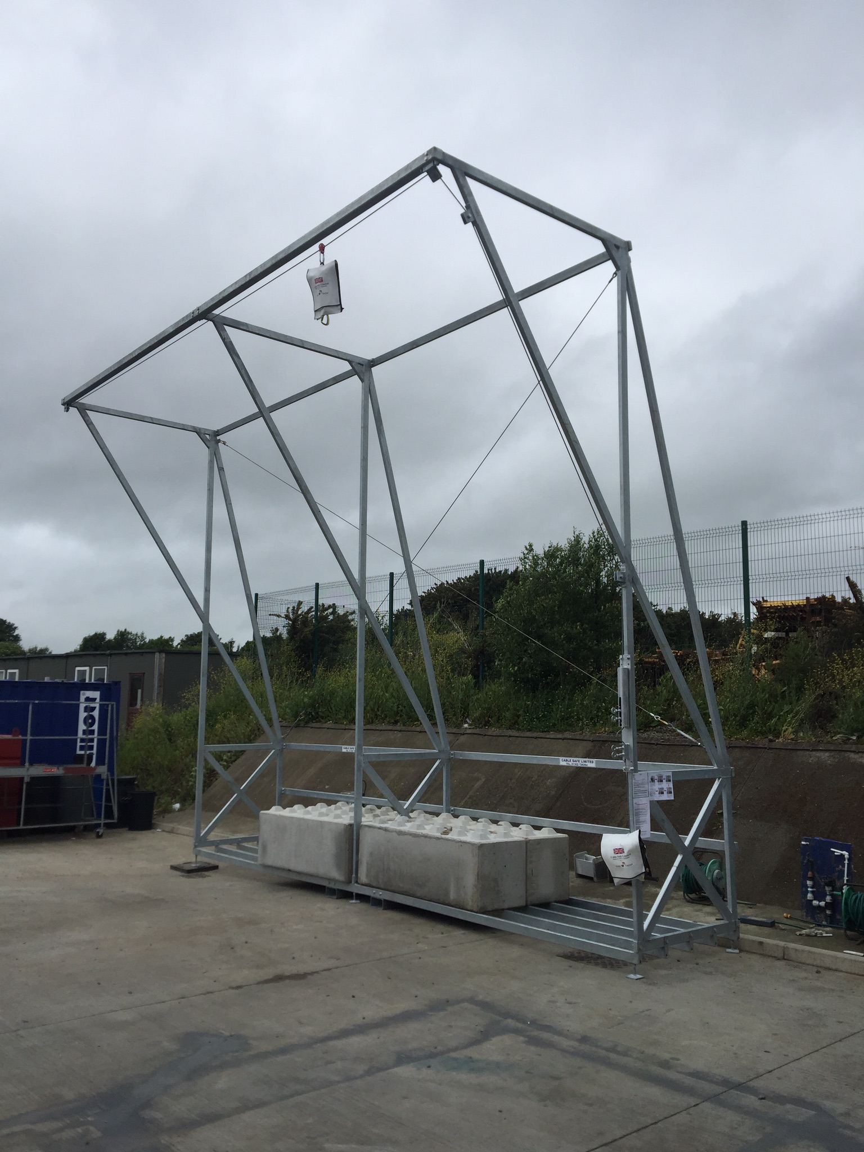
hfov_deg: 48.2
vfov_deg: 61.7
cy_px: 576
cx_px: 432
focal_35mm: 29
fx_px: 965
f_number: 2.2
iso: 32
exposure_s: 1/3597
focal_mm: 4.15
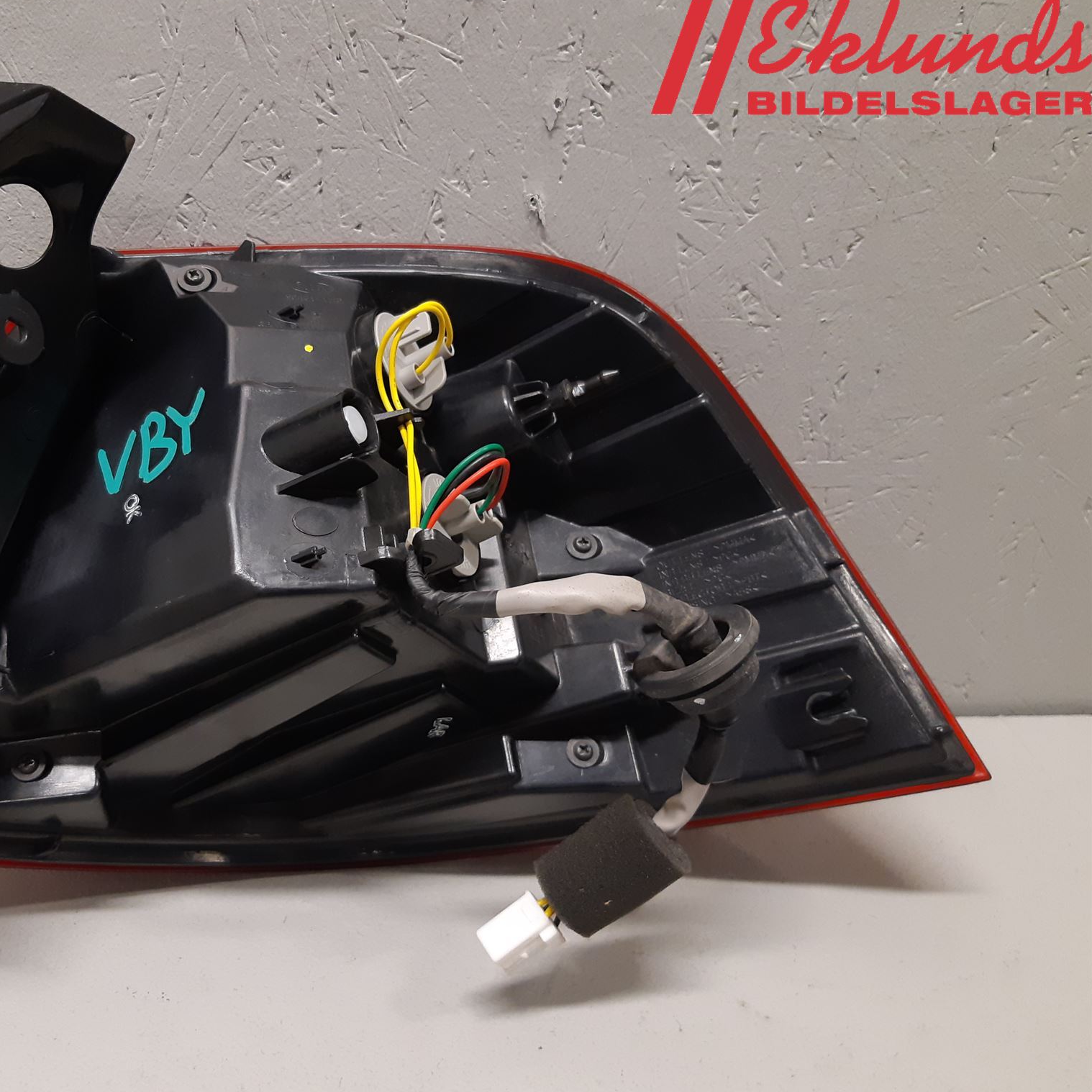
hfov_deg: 51.5
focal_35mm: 31
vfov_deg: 52.5
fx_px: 1106
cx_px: 356
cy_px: 545
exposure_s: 1/50
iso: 200
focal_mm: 3.93
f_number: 1.7
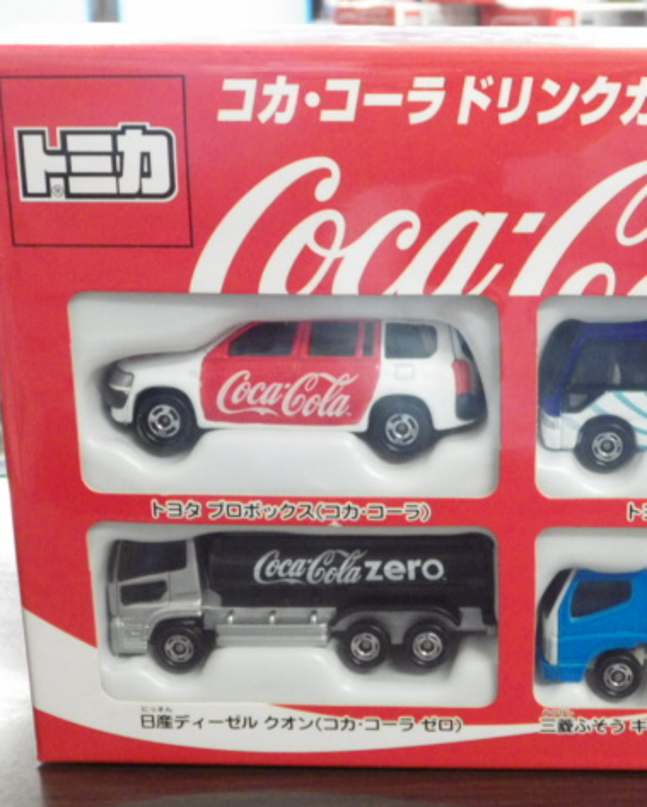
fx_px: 1578
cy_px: 401
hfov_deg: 22.9
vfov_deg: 28.7
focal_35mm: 66
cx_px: 516
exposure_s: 1/25
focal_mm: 9
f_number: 3.8
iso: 800
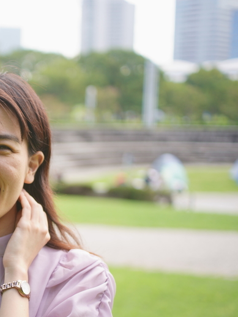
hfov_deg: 17.8
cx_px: -19
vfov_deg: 24.3
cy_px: 218
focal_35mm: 80
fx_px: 734
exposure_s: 1/1250
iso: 100
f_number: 2
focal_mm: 40
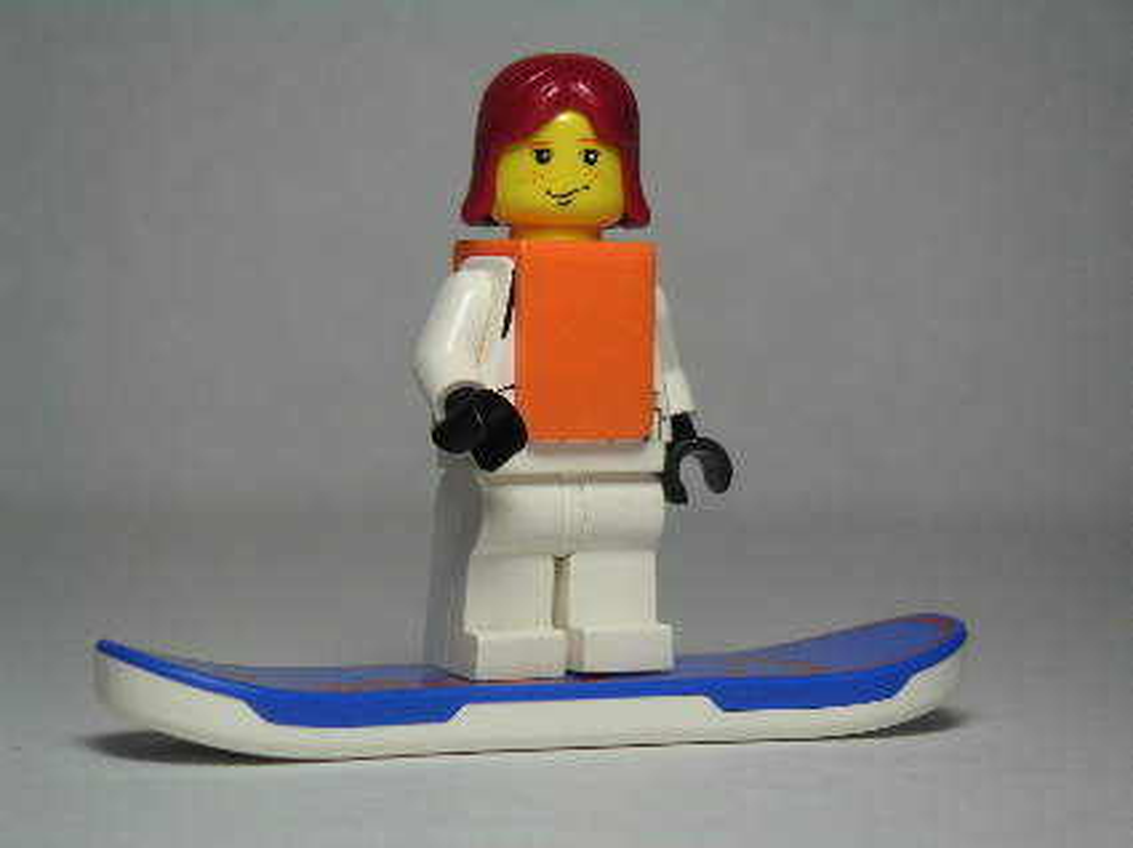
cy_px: 424
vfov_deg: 13.3
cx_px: 566
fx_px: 3630
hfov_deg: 17.7
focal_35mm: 111
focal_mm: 17.1
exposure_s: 1/111
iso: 64
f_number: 3.6
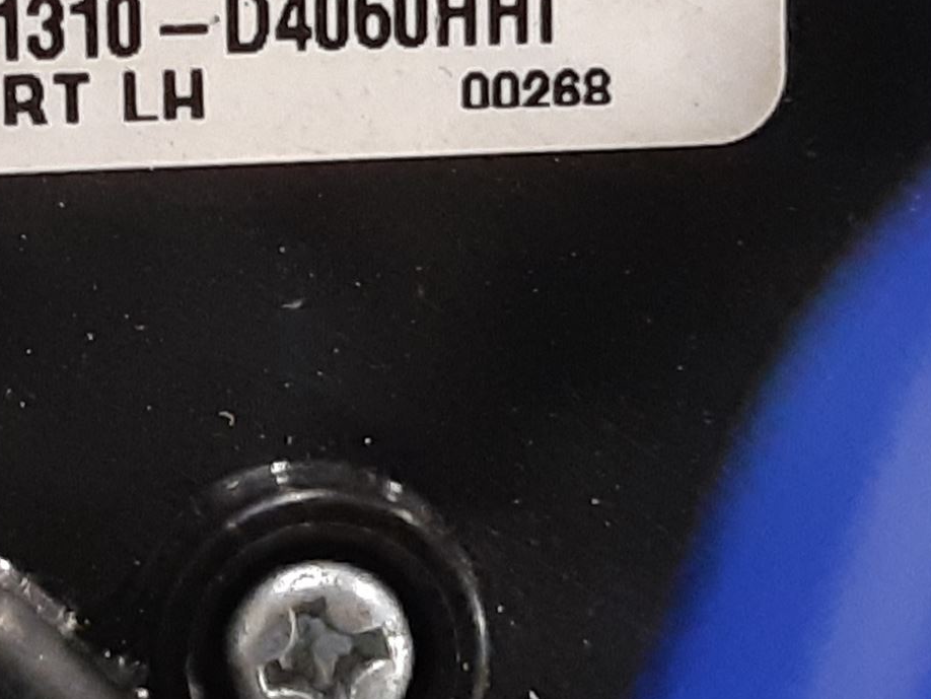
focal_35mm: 58
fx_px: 1560
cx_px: 68
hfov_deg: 31.4
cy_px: 56
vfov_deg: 24.4
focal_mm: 3.93
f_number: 1.7
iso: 250
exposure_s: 1/50
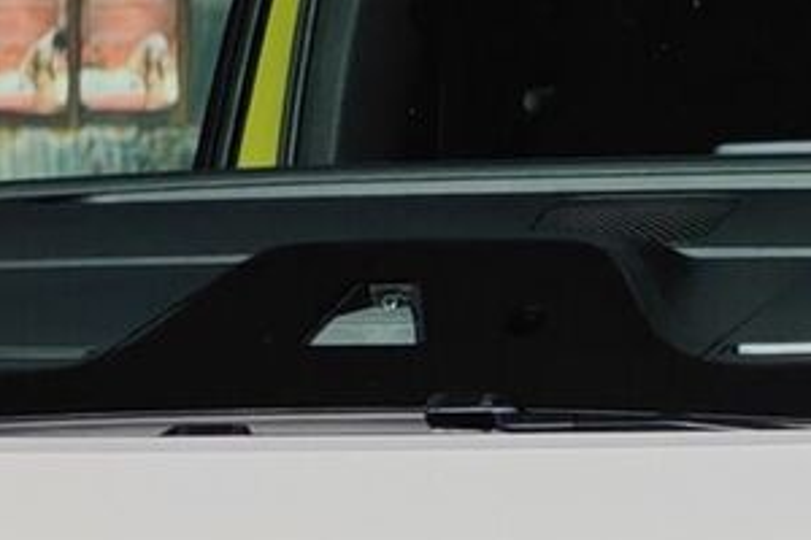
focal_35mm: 500
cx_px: 903
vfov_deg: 2.7
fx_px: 11263
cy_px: 645
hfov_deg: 4.1
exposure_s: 1/4775
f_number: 1.8
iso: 50
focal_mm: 12.28
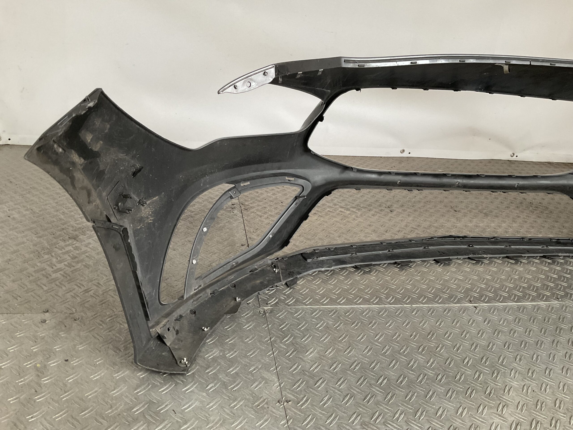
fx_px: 480
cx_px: 286
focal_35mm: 29
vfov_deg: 48.2
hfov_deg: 61.7
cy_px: 215
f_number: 1.8
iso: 125
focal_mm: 3
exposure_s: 1/50
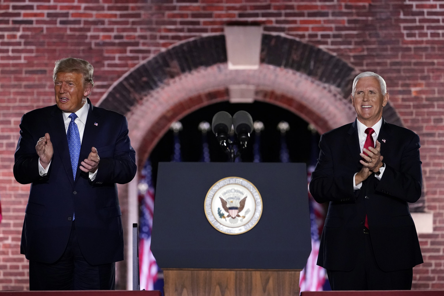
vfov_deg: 6.1
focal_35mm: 224
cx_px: 222
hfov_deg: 9.2
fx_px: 2763
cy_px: 148
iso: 6400
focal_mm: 224
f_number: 5.6
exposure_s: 1/400
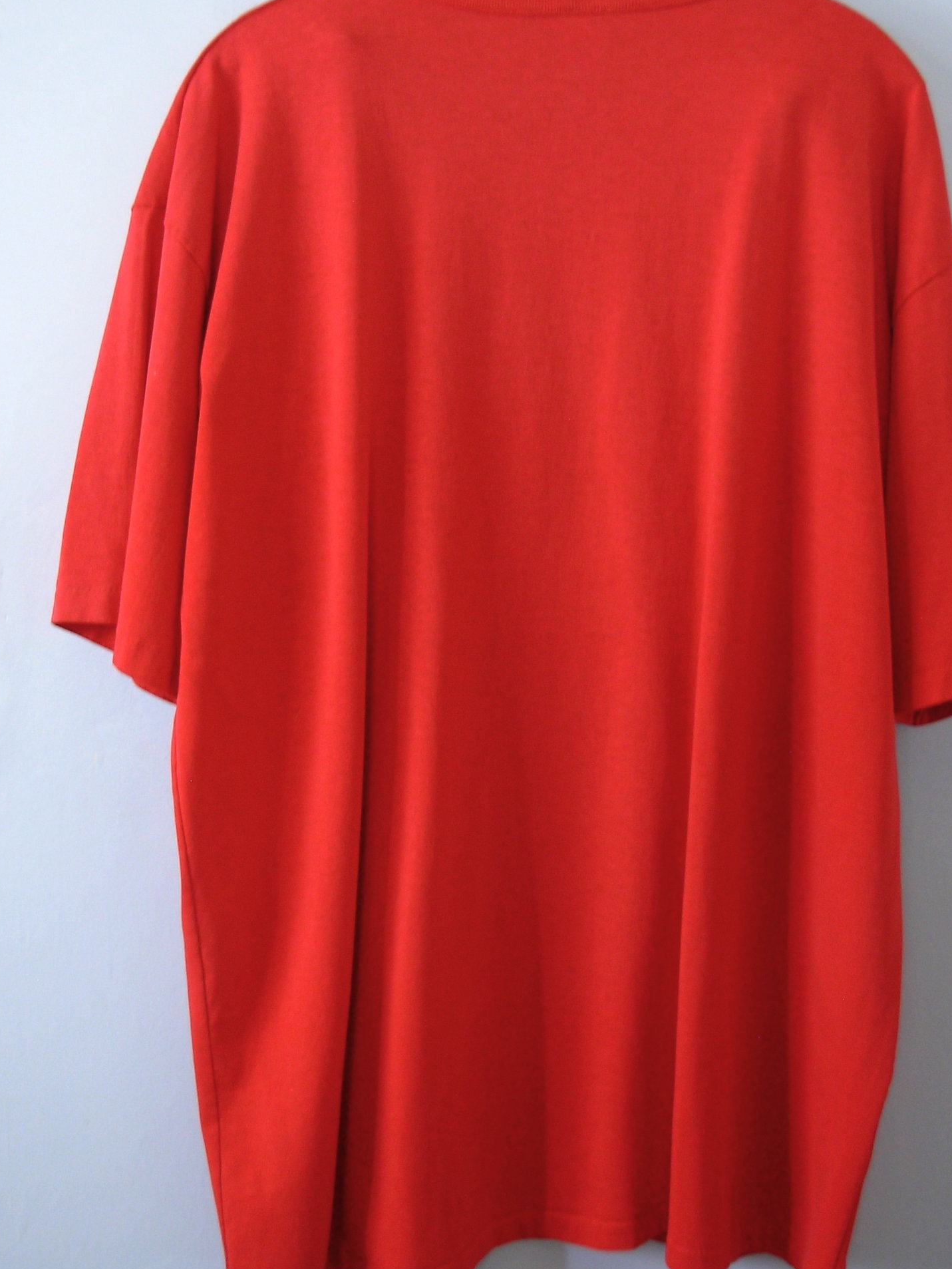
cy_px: 548
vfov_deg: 37.4
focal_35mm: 51
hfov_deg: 28.6
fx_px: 1869
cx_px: 522
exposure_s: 1/19
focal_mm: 6.3
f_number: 2.9
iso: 50
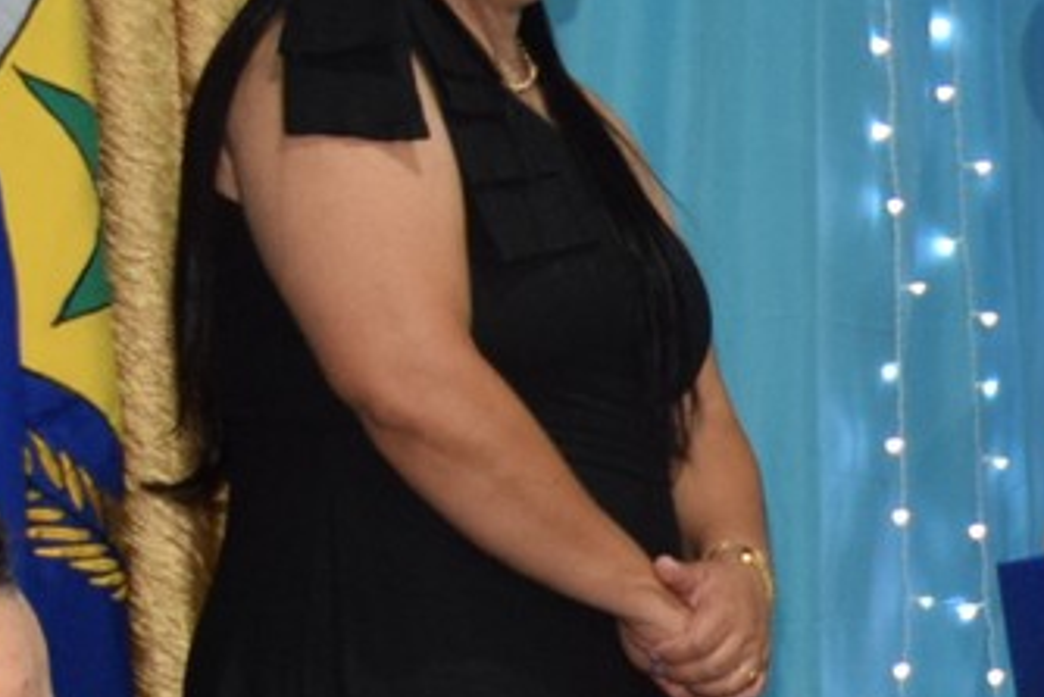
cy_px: 1138
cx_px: 2072
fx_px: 3858
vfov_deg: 9.9
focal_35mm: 133
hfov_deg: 13.3
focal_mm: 18
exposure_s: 1/60
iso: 1250
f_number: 3.5
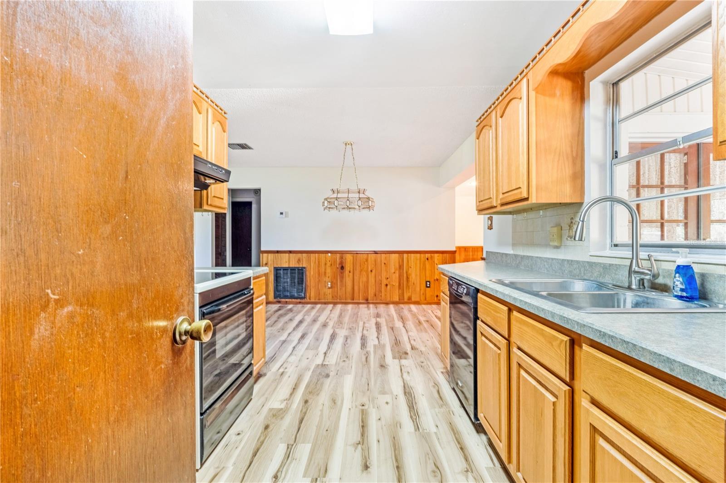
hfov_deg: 95.0
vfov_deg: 72.0
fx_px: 333
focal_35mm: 16
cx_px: 363
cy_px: 242
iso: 250
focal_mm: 11
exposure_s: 1/30
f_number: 9
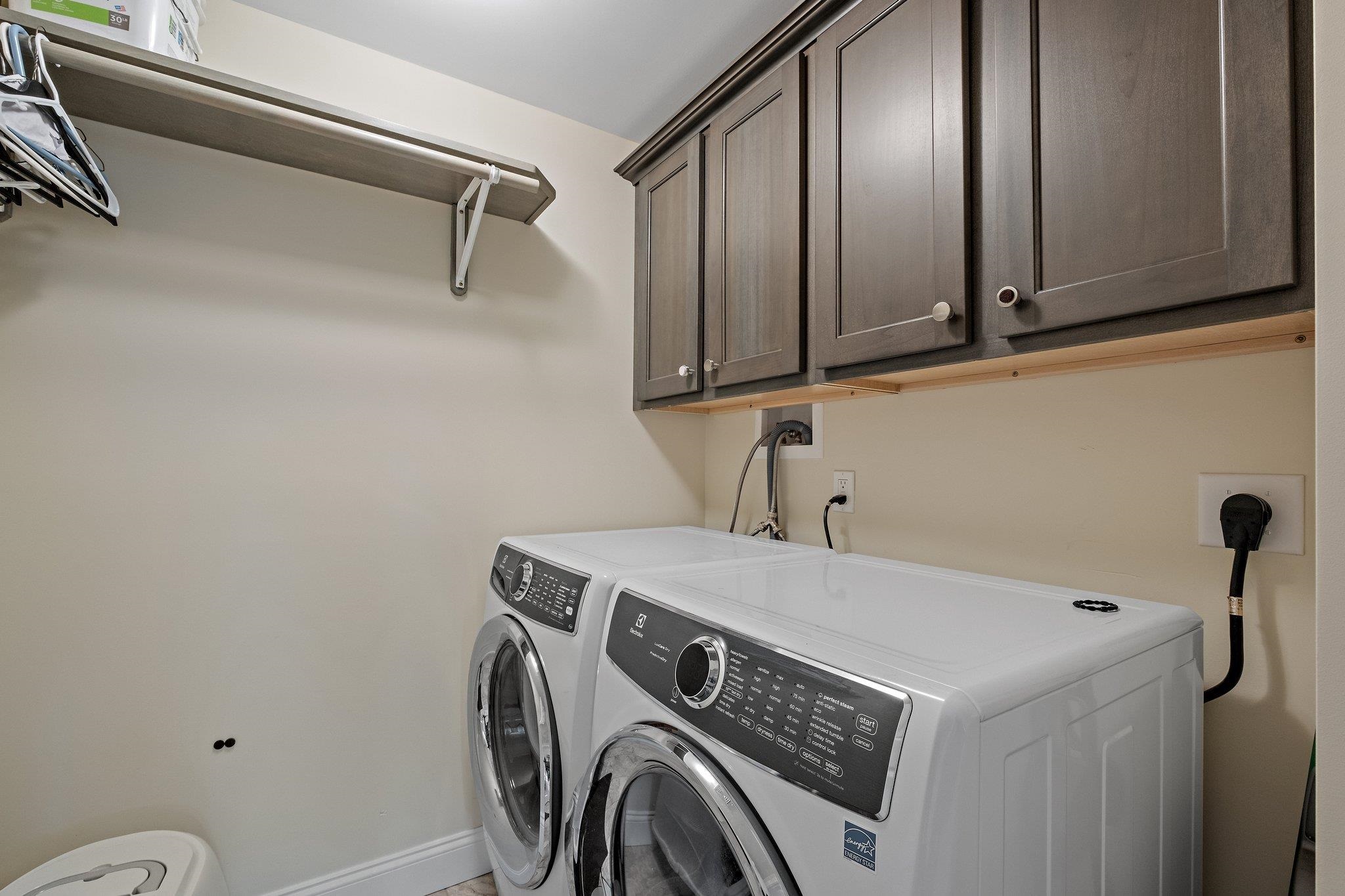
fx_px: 560
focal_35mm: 15
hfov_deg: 100.4
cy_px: 448
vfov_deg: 77.3
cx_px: 672
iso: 500
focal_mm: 10
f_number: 8
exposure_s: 1/2
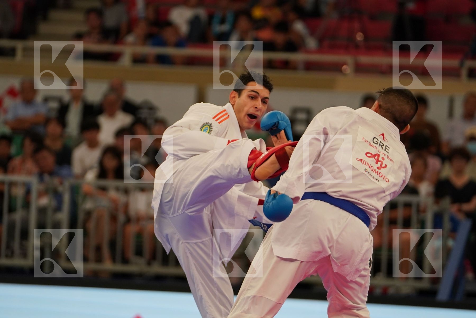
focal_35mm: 259
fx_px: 3424
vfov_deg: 5.3
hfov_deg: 8.0
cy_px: 159
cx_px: 238
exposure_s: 1/1000
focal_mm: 173
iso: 1600
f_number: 2.8
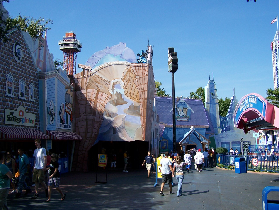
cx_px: 140
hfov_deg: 49.0
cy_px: 105
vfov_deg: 37.7
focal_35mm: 38
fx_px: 306
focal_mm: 6.3
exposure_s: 1/800
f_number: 4
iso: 80
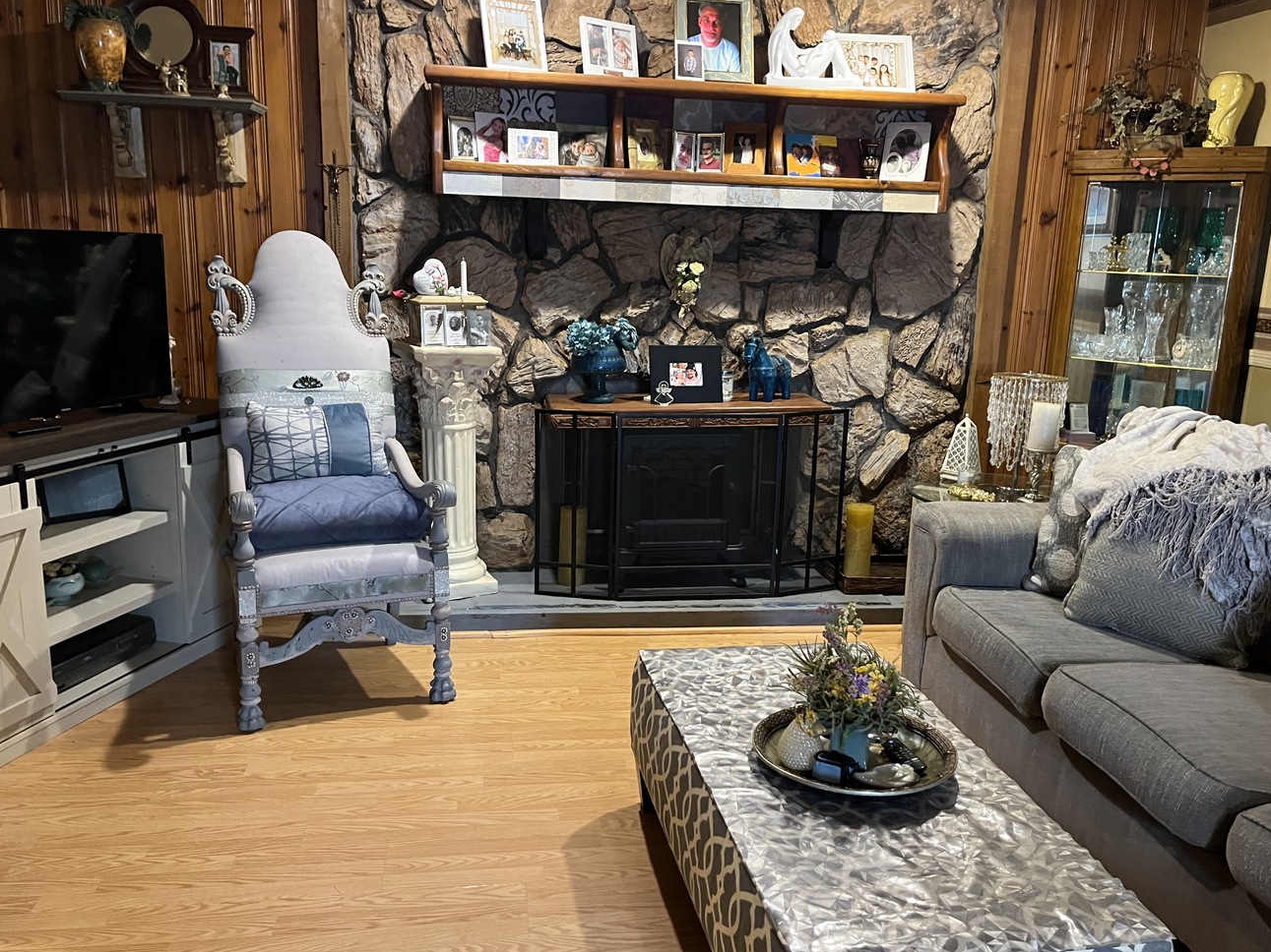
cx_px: 654
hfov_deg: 61.7
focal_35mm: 29
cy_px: 475
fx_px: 1065
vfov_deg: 48.2
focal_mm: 5.1
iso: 500
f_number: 1.6
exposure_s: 1/40
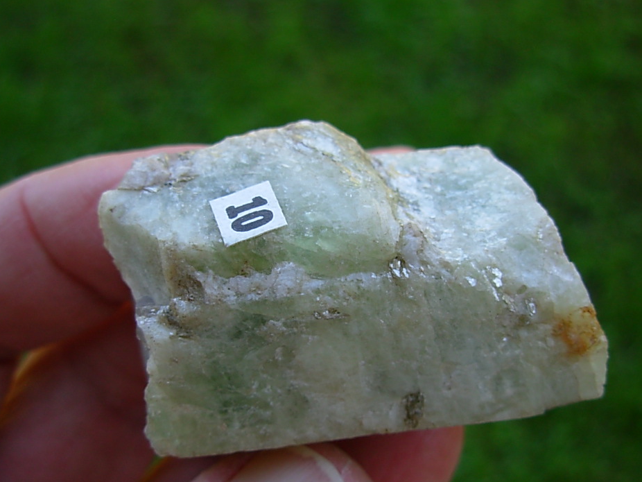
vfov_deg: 34.3
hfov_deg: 44.8
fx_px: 779
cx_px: 345
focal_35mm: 42
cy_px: 264
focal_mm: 6.3
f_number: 2.9
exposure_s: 1/161
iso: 50
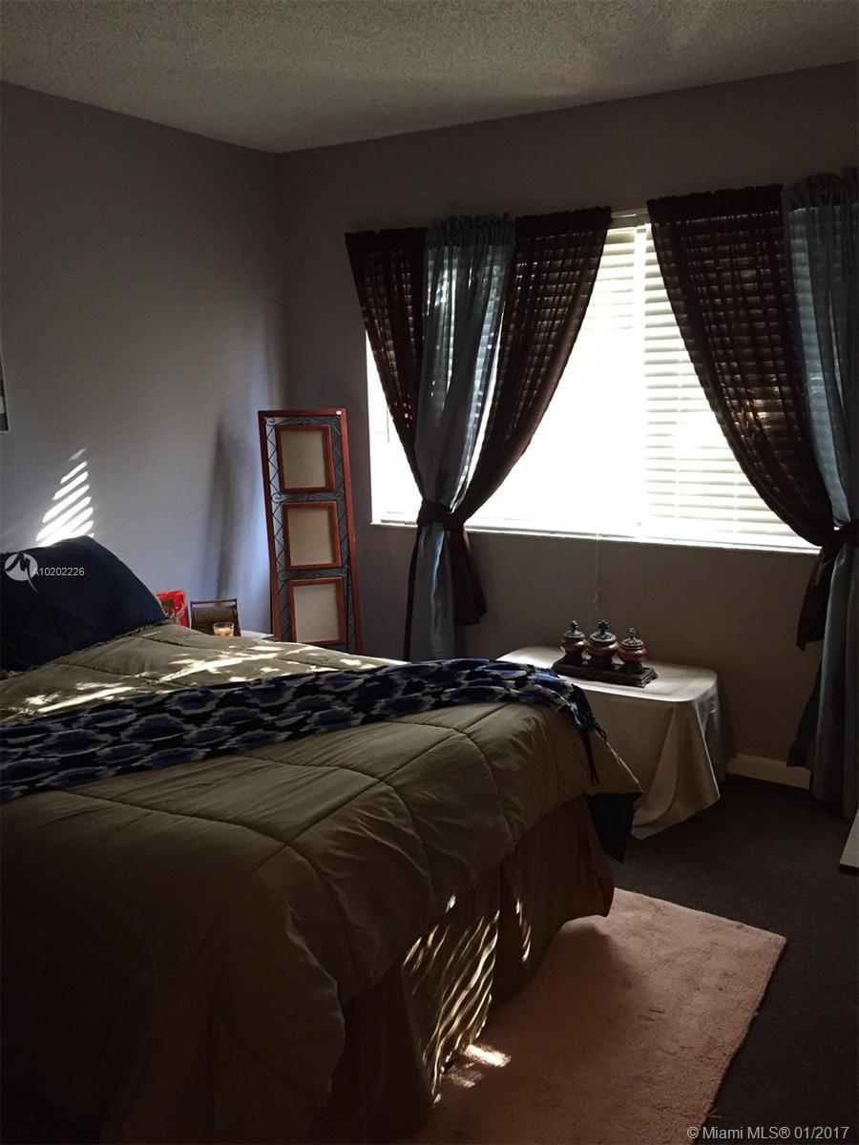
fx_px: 960
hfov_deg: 48.2
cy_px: 572
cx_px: 430
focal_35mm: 29
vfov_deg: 61.7
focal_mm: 4.15
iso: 200
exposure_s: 1/30
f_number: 2.2
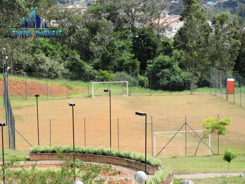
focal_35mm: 85
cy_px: 92
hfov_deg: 23.0
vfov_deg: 17.4
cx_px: 122
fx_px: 602
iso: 100
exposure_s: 1/400
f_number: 4
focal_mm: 15.2
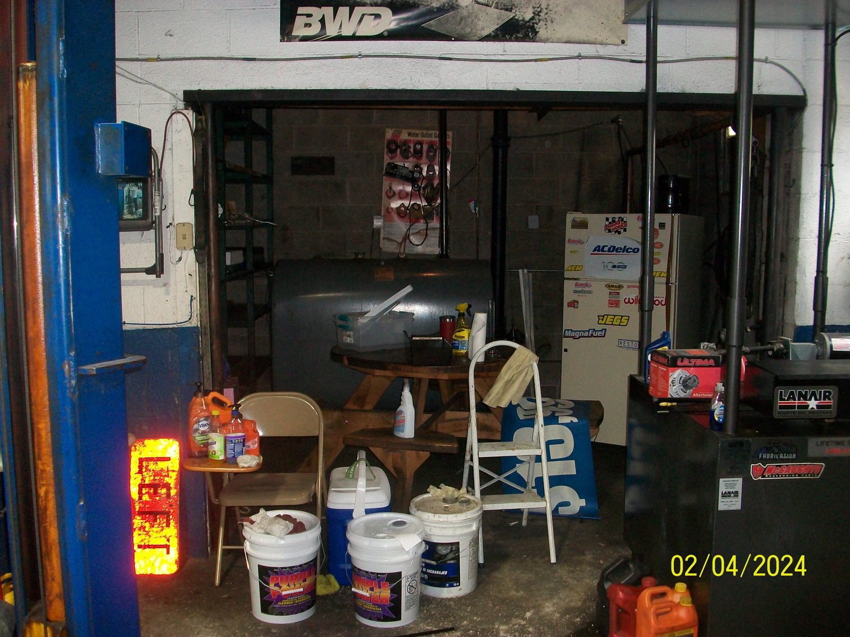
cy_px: 318
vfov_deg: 41.8
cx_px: 425
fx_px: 835
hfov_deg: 54.0
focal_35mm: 34
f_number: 2.8
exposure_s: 1/60
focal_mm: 5.7
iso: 160
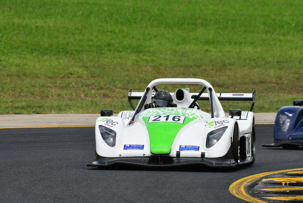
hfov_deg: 3.4
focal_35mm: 615
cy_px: 102
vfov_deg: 2.2
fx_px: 5178
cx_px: 152
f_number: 11
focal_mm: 410
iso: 400
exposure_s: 1/640
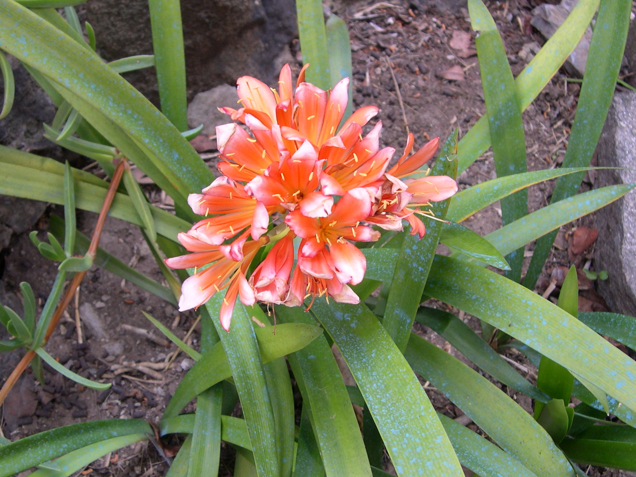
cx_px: 318
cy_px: 238
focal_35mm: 38
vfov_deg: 37.7
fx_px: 698
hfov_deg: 49.0
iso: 100
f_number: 2.8
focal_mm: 8
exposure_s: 1/80
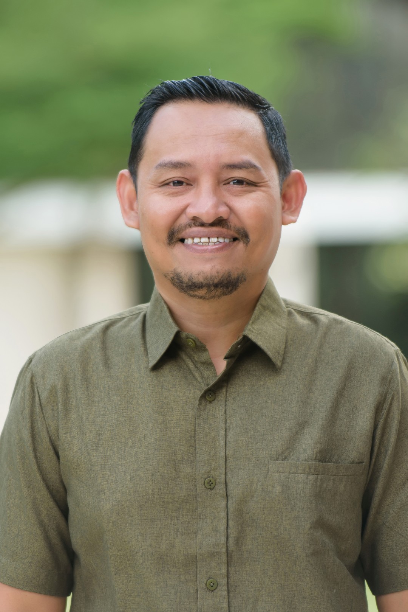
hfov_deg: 6.9
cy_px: 306
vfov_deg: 10.3
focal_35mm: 200
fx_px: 3397
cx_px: 204
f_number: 3.2
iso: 200
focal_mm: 200
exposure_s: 1/500
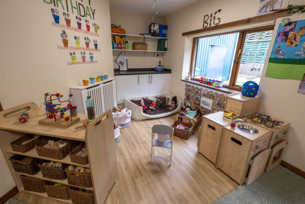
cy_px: 102
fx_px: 127
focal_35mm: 15
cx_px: 152
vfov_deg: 77.3
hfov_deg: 100.4
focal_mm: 10
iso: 640
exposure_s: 1/50
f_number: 5.6
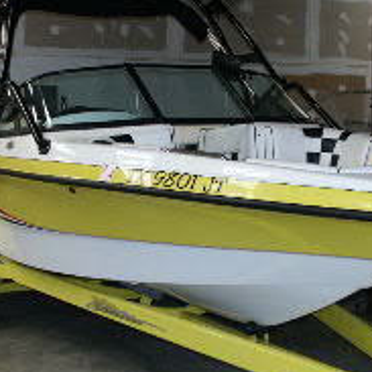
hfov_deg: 30.6
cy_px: 191
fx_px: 681
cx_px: 178
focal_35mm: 56
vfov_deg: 30.6
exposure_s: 1/125
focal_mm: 8.95
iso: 200
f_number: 2.8
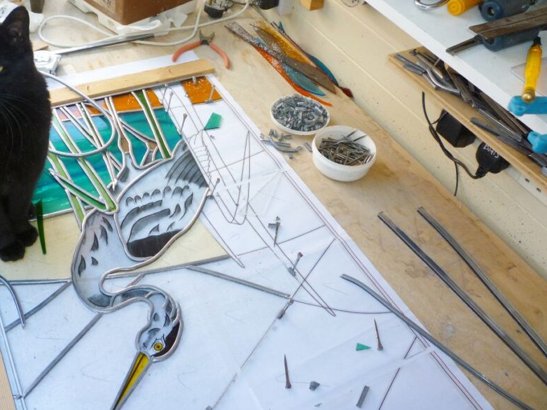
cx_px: 216
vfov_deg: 37.4
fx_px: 601
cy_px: 143
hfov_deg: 48.6
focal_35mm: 38
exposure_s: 1/60
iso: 100
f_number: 3.3
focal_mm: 5.2
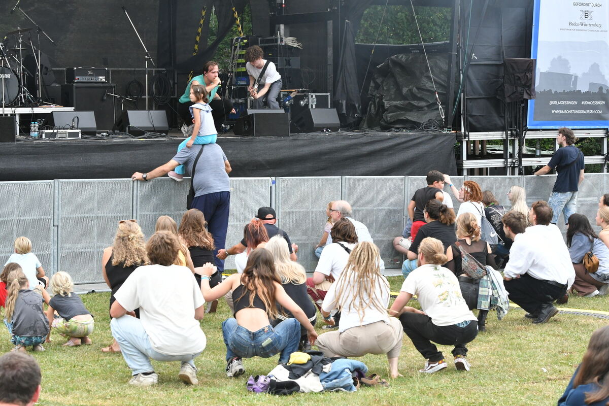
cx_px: 304
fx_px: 1776
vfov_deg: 13.0
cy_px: 203
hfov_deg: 19.5
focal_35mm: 105
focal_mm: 70
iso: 2000
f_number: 8
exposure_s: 1/250
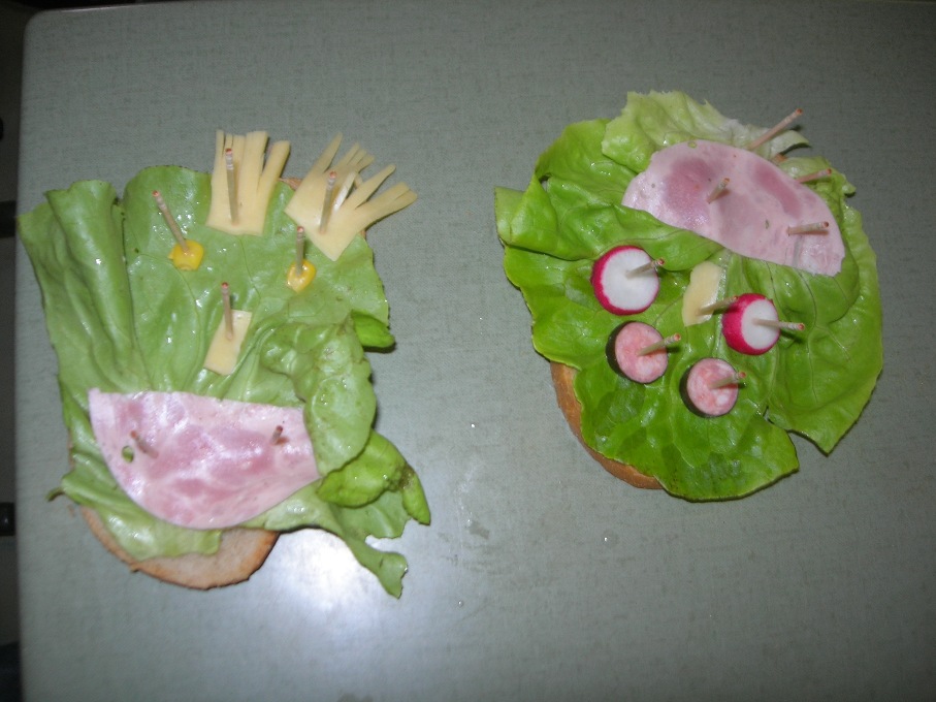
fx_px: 1027
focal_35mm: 38
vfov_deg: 37.7
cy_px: 351
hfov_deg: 49.0
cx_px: 468
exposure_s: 1/60.1
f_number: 2.8
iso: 64
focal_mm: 7.8
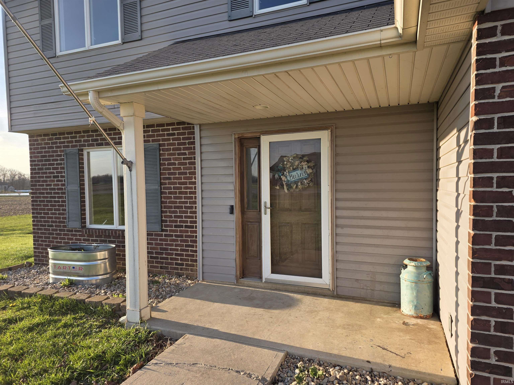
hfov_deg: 73.9
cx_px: 257
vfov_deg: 58.9
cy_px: 192
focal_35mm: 23
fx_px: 342
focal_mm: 6.25
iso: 80
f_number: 1.7
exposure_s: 1/1372
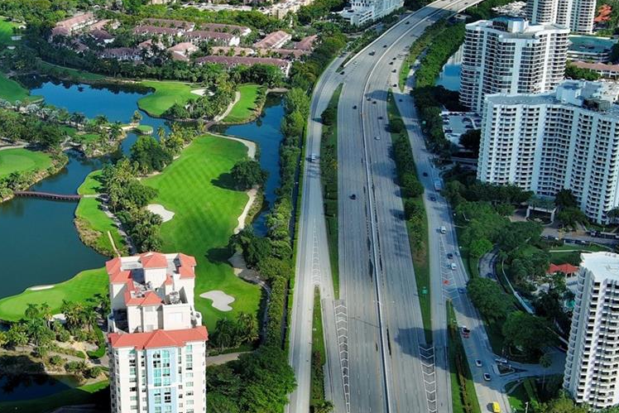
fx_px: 1066
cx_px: 214
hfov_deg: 32.2
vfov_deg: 21.9
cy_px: 232
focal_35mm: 62
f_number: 2.8
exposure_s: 1/1701
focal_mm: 10.57
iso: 100
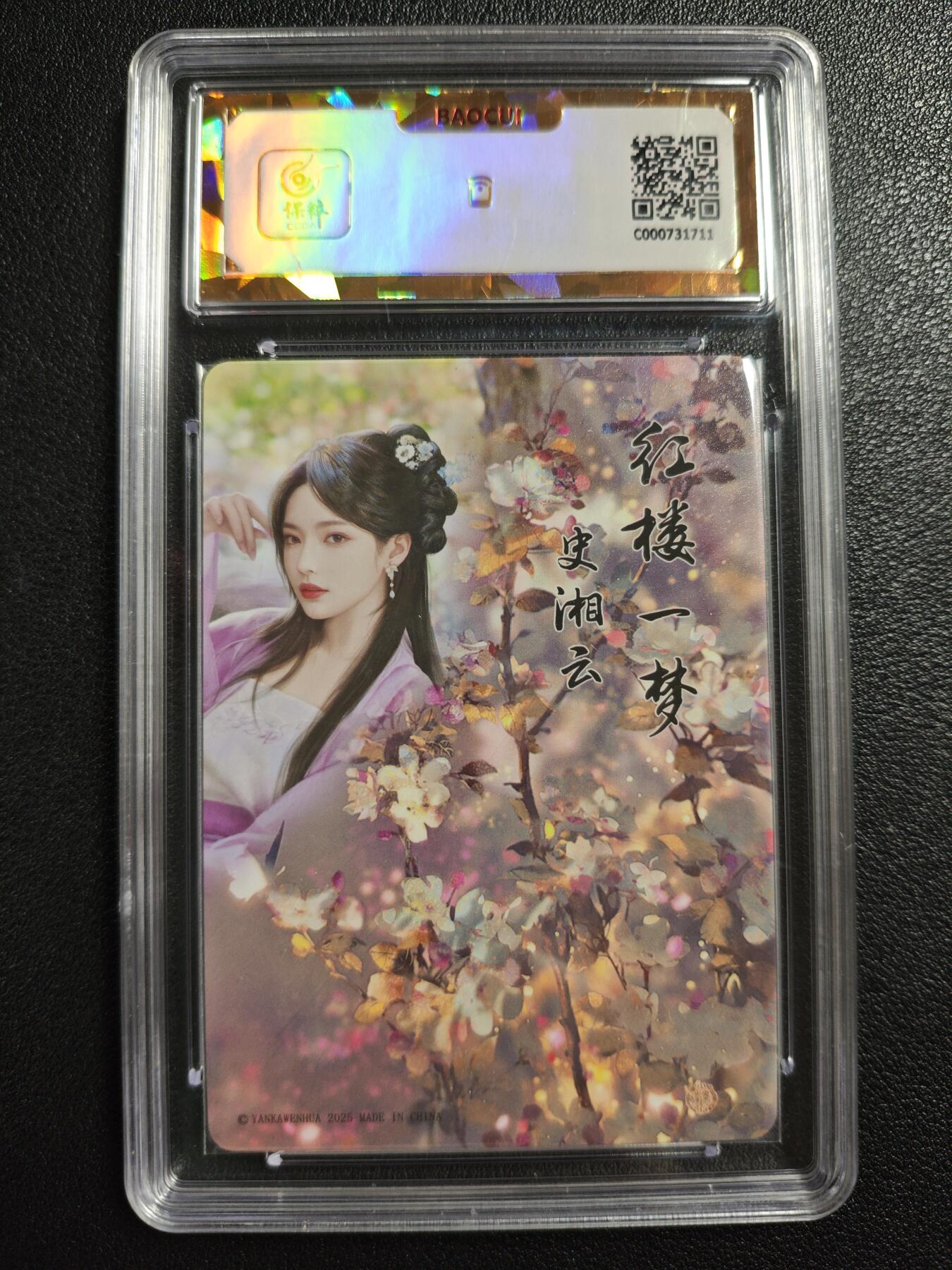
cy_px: 635
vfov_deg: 67.3
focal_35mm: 26
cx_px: 476
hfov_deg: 53.1
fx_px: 953
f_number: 1.5
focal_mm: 4.94
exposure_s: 1/200
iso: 500
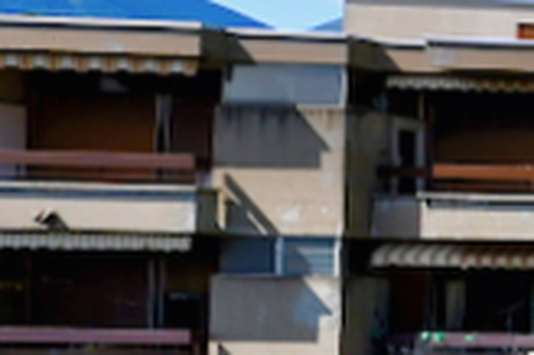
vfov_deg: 12.5
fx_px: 1615
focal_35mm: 109
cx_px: 1941
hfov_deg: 9.2
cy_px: 261
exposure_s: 1/200
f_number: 10
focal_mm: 14
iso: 100
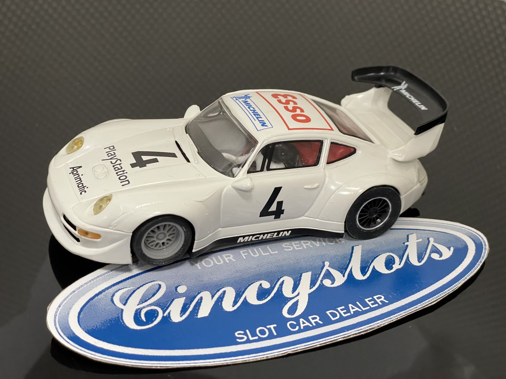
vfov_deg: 28.0
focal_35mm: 52
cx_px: 253
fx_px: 760
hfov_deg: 36.8
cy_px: 190
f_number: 2
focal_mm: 6
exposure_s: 1/60
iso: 400
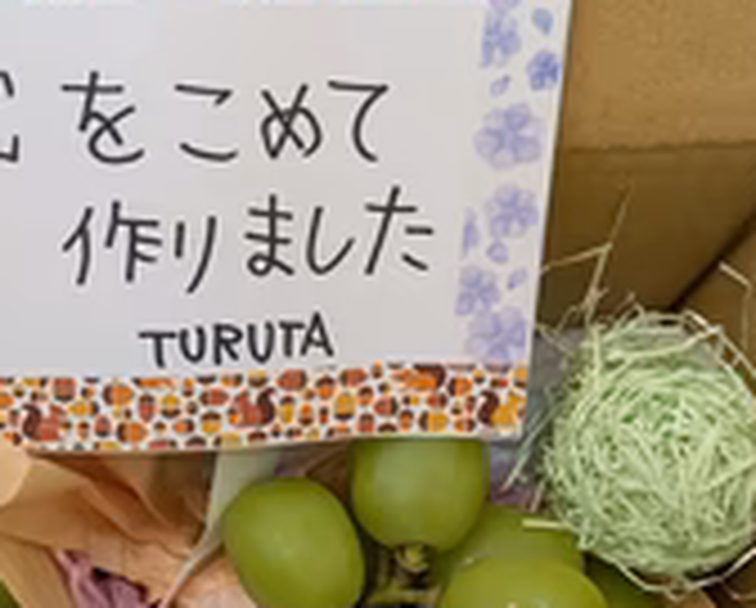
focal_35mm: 58
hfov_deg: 31.4
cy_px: 540
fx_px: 1300
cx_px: 130
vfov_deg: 25.5
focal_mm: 5.43
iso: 156
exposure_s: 1/50
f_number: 1.89
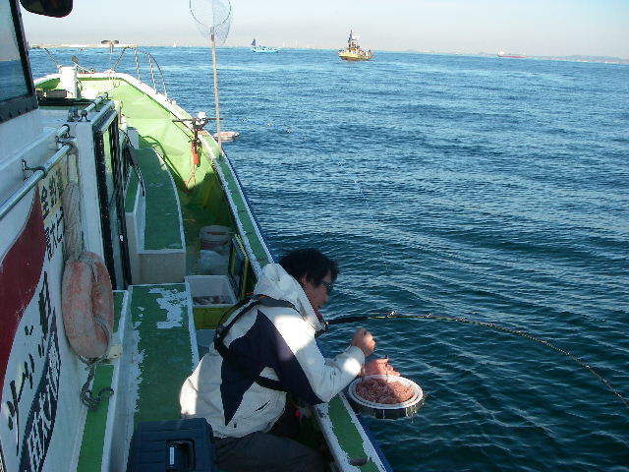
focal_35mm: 38
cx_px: 314
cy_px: 236
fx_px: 690
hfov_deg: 49.0
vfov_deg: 37.7
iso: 64
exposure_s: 1/160
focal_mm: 6.3
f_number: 6.6
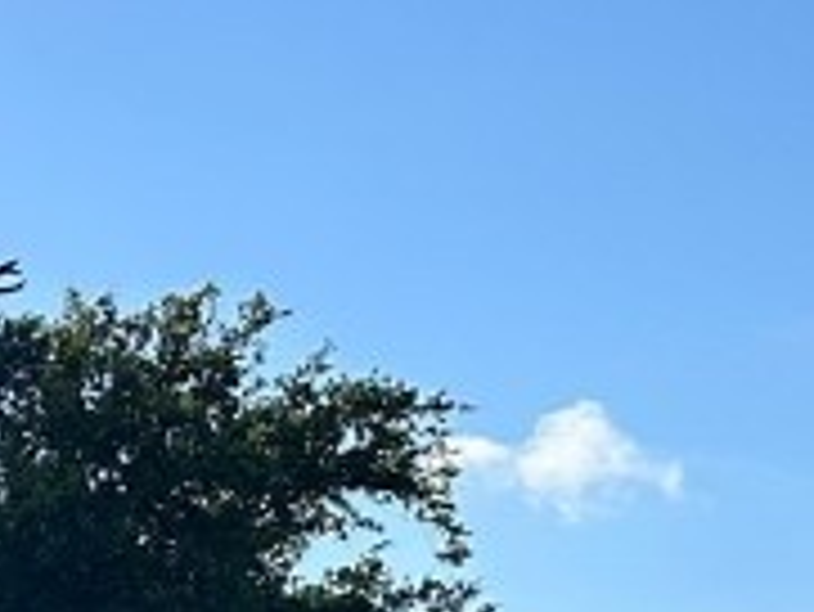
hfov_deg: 11.7
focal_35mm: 136
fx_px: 3200
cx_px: -1187
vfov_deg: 10.3
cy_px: 1098
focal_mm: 6.86
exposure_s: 1/5848
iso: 80
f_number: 1.78
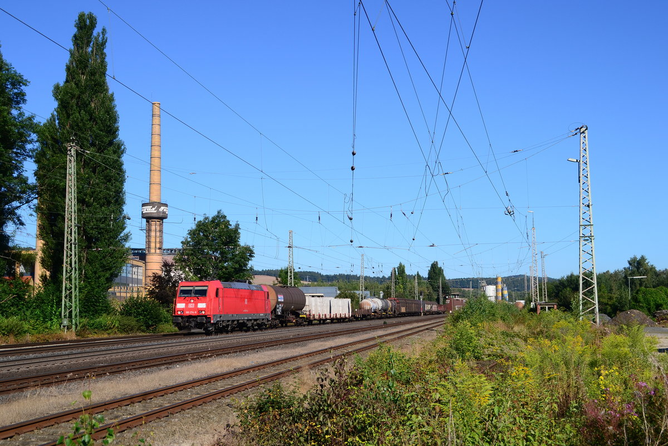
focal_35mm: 48
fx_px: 891
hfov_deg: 41.1
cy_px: 223
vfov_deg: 28.1
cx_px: 334
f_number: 7.1
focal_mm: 32
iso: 100
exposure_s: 1/500
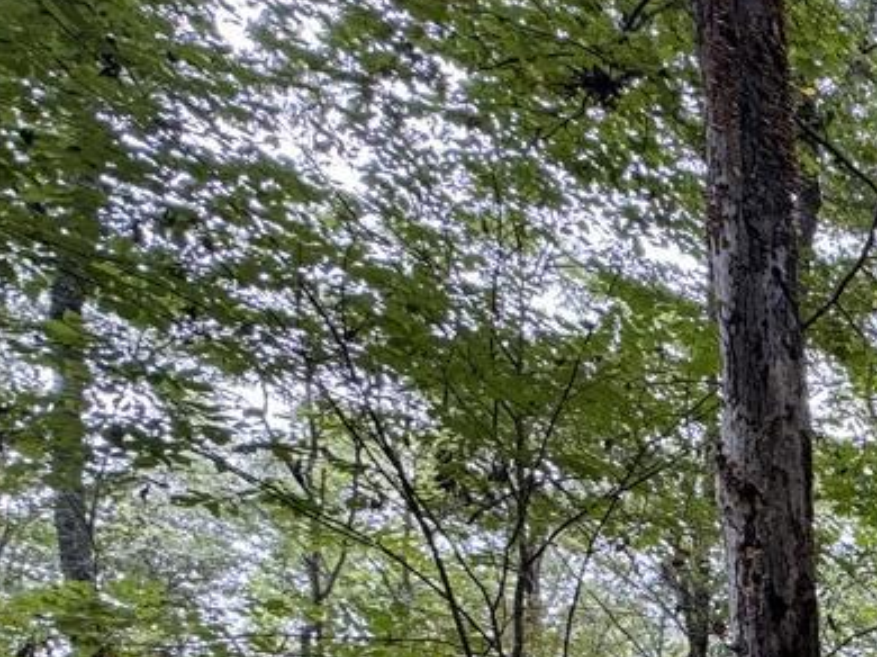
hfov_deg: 25.8
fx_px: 1165
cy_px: 868
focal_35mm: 46
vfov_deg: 26.4
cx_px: 1412
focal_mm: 2.22
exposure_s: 1/99
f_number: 2.2
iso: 80
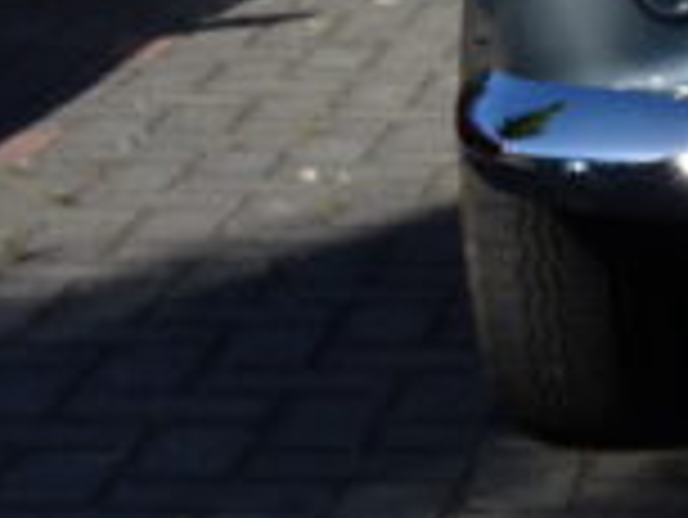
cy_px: 117
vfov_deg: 7.4
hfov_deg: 9.5
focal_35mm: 201
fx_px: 3998
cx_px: 1106
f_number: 4
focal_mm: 6.8
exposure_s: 1/640
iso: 80
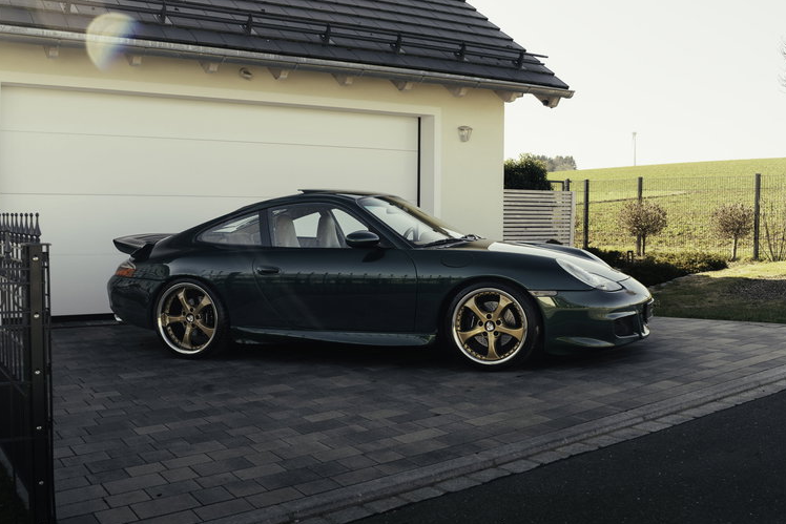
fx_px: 852
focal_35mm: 39
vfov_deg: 34.2
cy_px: 267
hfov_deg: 49.5
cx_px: 397
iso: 100
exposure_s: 1/100
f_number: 4
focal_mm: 25.4
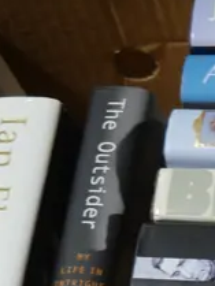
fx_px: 1299
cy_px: 515
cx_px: 327
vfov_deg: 11.6
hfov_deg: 9.2
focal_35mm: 157
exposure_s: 1/80
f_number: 3.6
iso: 200
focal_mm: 16
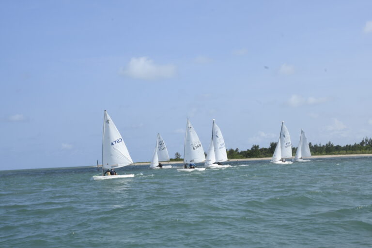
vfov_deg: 23.8
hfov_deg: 35.1
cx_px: 186
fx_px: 589
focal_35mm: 57
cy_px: 124
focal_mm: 38
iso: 200
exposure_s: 1/160
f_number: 16
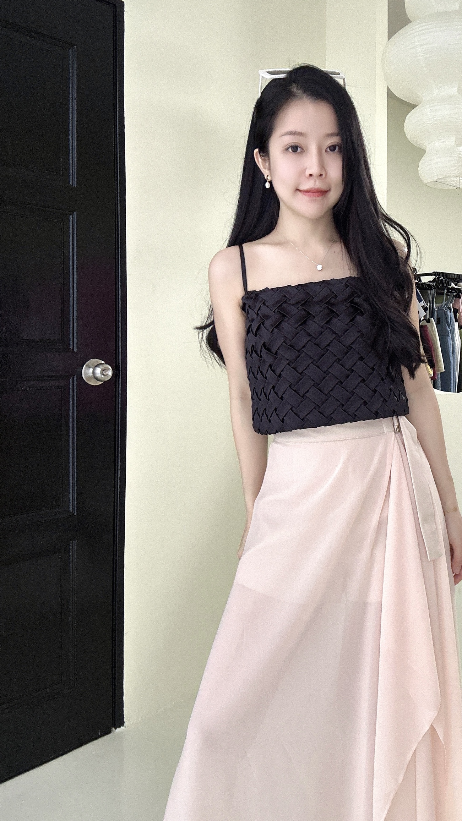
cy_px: 400
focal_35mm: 26
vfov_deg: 71.9
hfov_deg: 43.6
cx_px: 319
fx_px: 566
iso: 200
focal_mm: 2.69
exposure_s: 1/60
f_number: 1.9
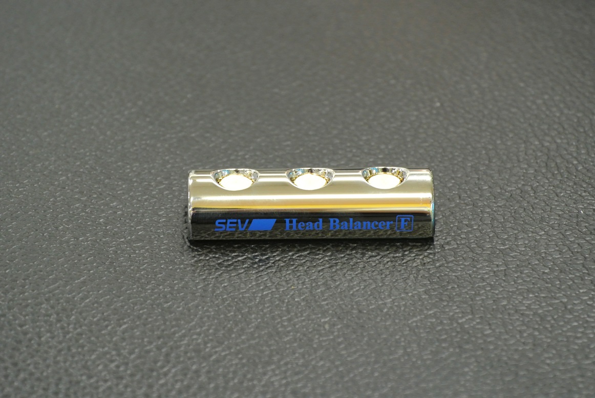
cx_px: 298
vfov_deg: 4.6
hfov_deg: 6.9
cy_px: 199
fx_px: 4915
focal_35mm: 297
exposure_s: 1/40
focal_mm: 110
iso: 800
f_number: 5.6
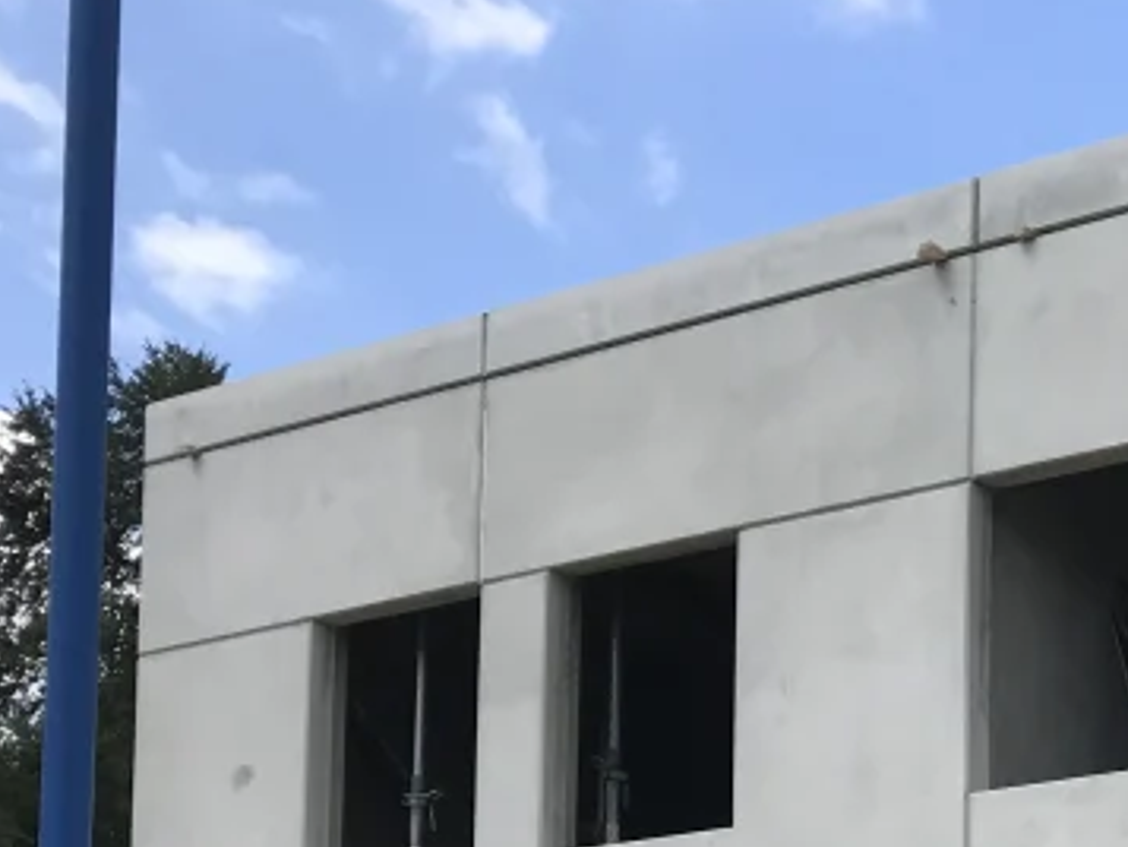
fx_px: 3064
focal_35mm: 94
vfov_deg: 14.3
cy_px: 1403
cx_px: 1412
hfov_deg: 19.4
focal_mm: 3.99
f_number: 1.8
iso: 20
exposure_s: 1/1451
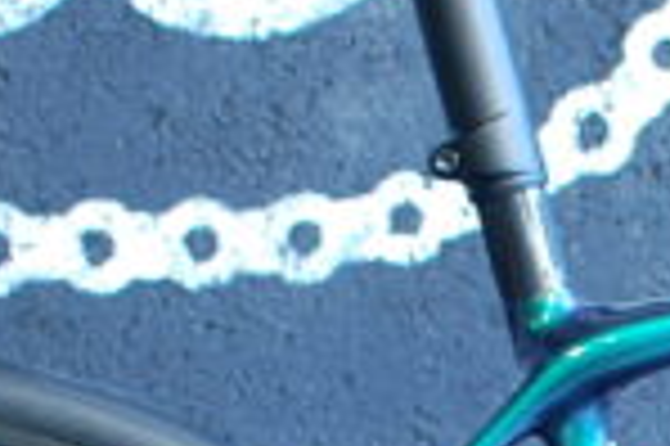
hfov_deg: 6.6
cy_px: 786
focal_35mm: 309
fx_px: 5744
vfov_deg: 4.4
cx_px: 872
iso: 400
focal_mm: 30
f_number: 3.5
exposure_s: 1/40
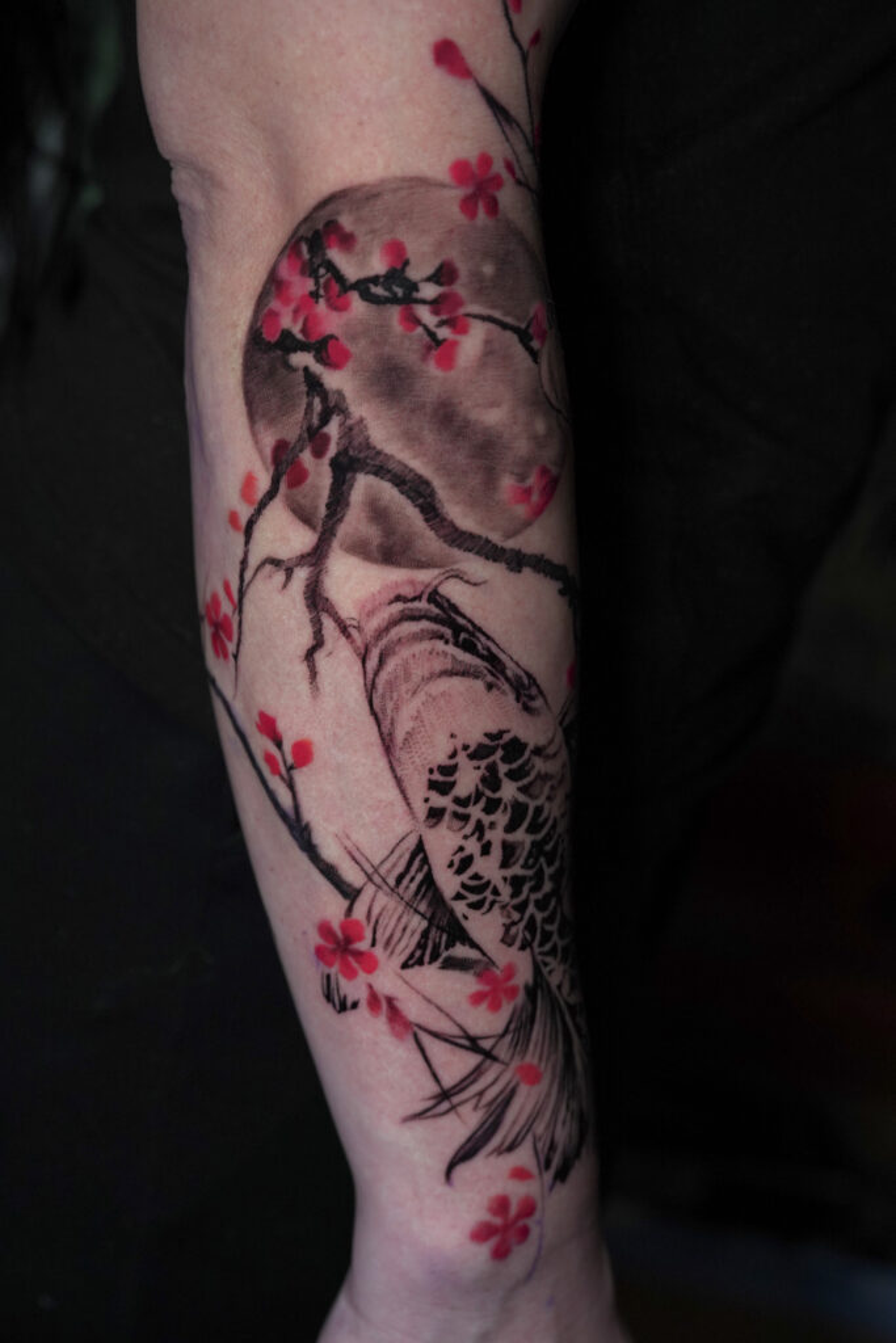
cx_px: 448
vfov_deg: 39.6
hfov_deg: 27.0
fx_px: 1866
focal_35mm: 50
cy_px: 672
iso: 1250
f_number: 5
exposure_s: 1/80
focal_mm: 50
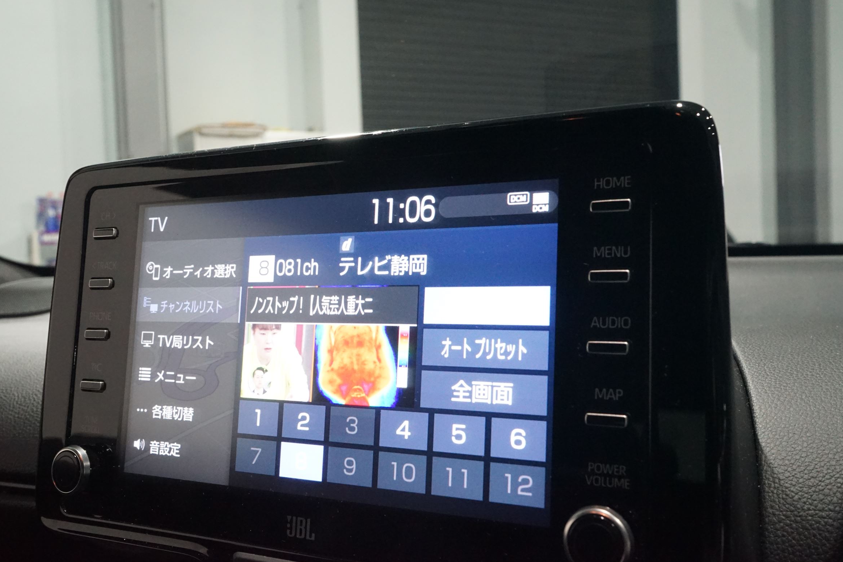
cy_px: 277
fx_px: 796
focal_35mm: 34
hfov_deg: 55.8
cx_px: 416
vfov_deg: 38.9
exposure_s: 1/25
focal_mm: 33
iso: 6400
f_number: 13
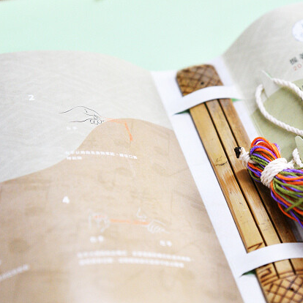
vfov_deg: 14.2
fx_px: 1218
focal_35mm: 123
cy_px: 159
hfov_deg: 14.1
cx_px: 231
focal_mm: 75
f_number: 5.6
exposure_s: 1/125
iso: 3200
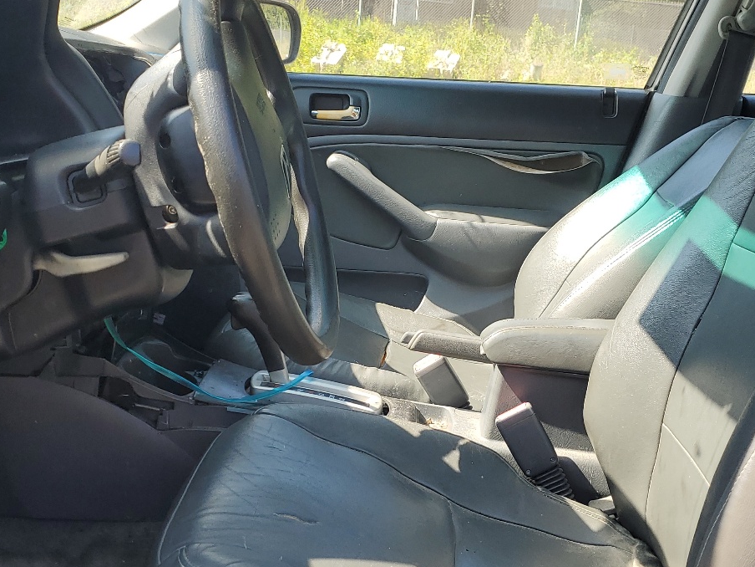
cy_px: 340
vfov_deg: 31.4
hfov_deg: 41.2
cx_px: 390
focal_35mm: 46
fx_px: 1003
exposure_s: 1/455
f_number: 1.5
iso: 50
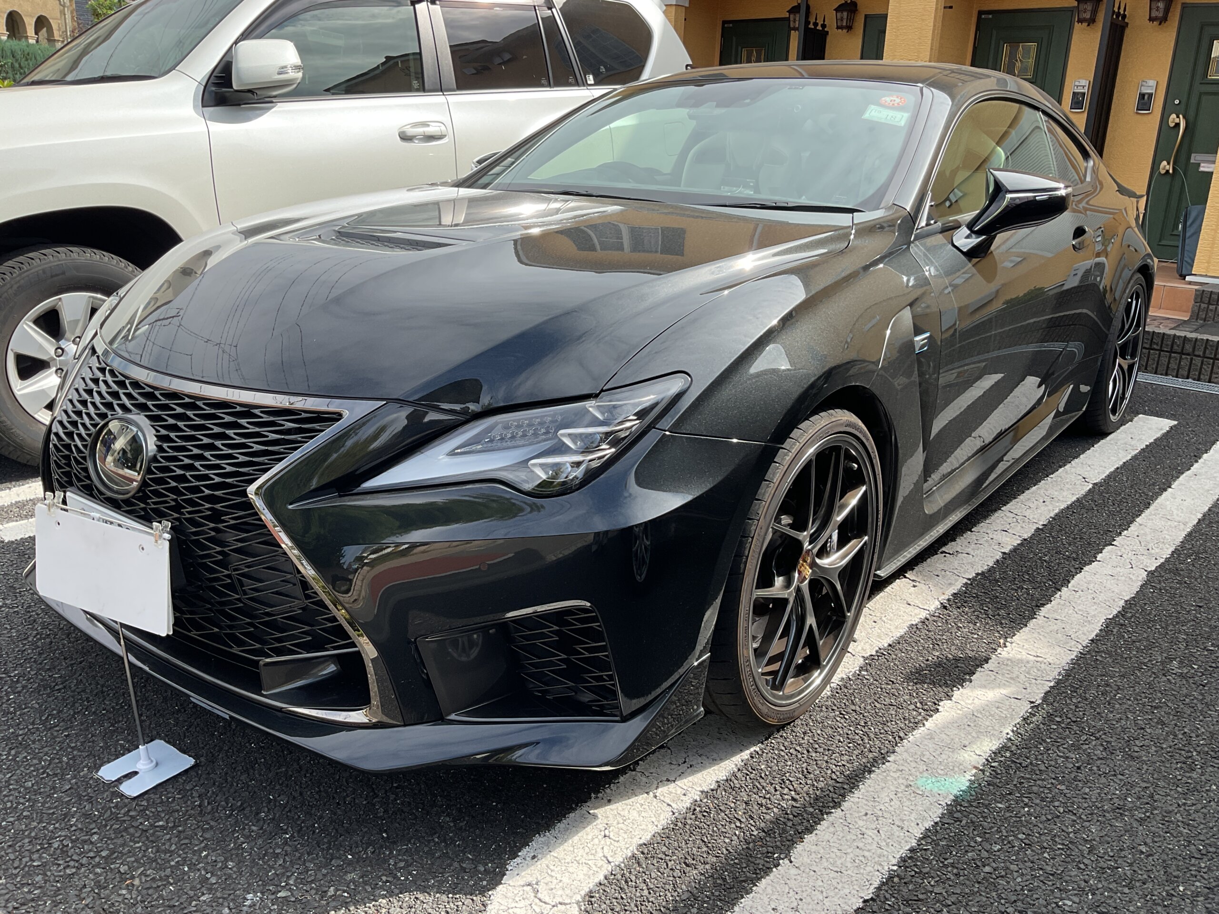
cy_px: 457
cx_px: 610
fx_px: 1021
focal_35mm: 29
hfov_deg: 61.7
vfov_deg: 48.2
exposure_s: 1/869
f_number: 1.8
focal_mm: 3
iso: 16
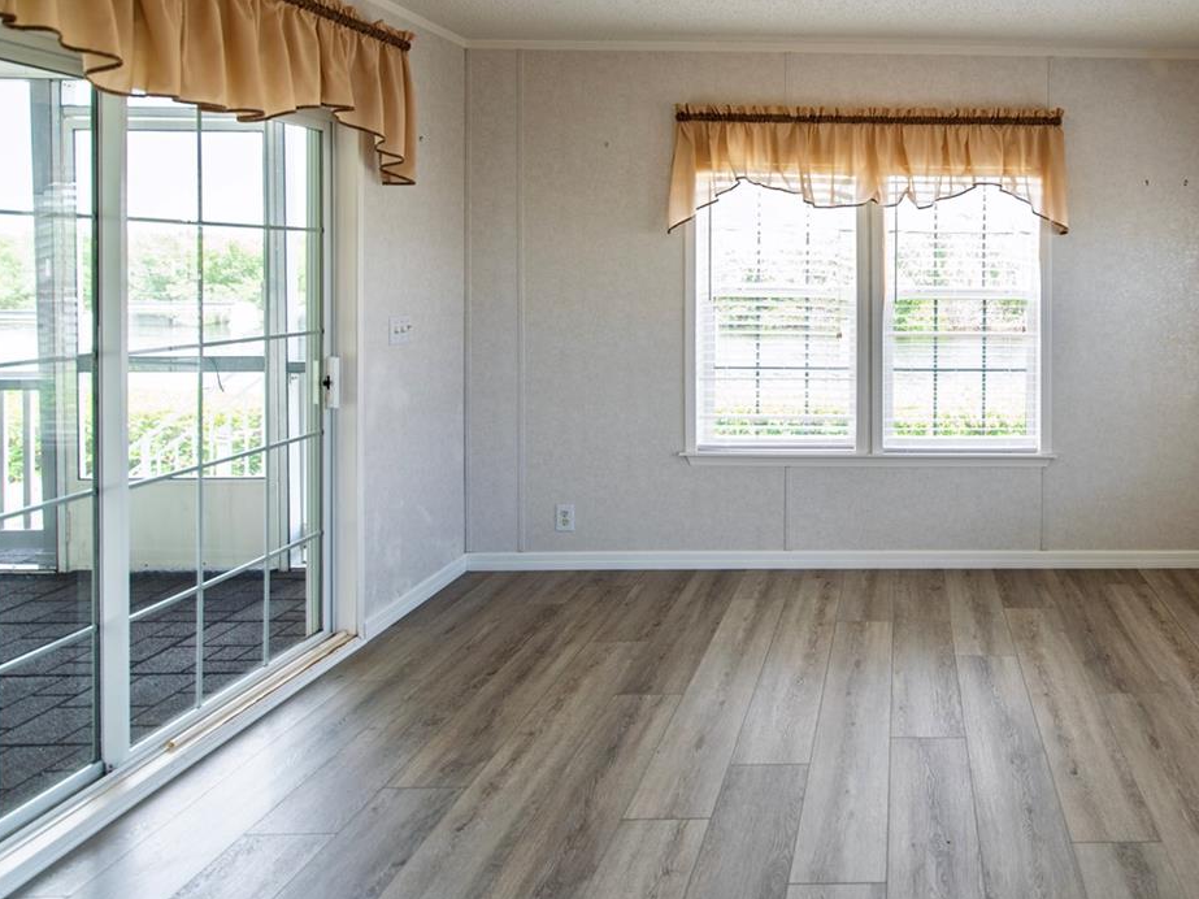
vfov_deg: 53.4
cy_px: 276
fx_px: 866
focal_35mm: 25
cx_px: 929
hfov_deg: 64.3
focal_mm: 15
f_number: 3.2
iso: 100
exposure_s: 1/40
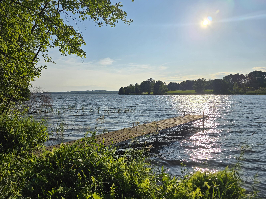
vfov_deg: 53.1
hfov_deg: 67.1
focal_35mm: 26
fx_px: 200
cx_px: 118
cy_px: 100
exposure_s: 1/7944
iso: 20
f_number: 1.7
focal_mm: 6.3
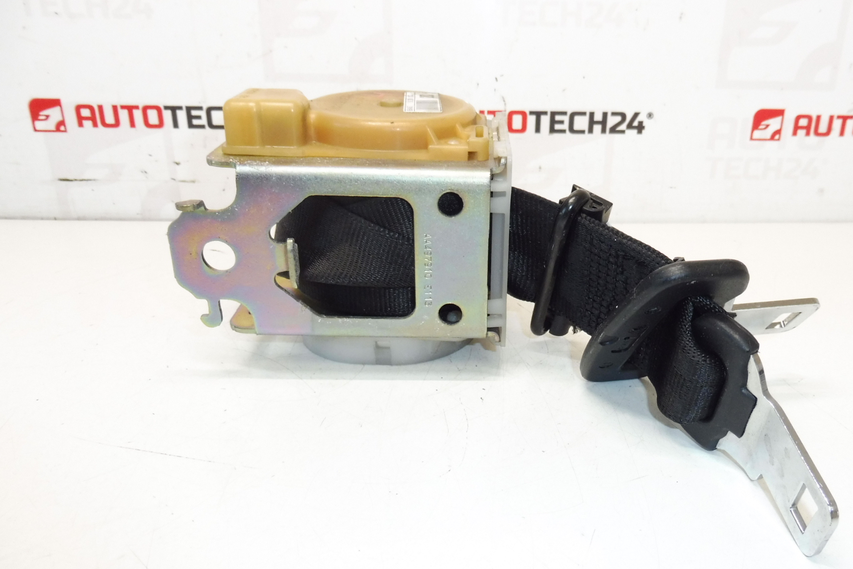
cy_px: 328
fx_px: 711
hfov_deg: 61.6
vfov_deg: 43.5
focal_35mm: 30
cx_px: 493
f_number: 3.5
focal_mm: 4.3
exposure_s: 1/80
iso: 200
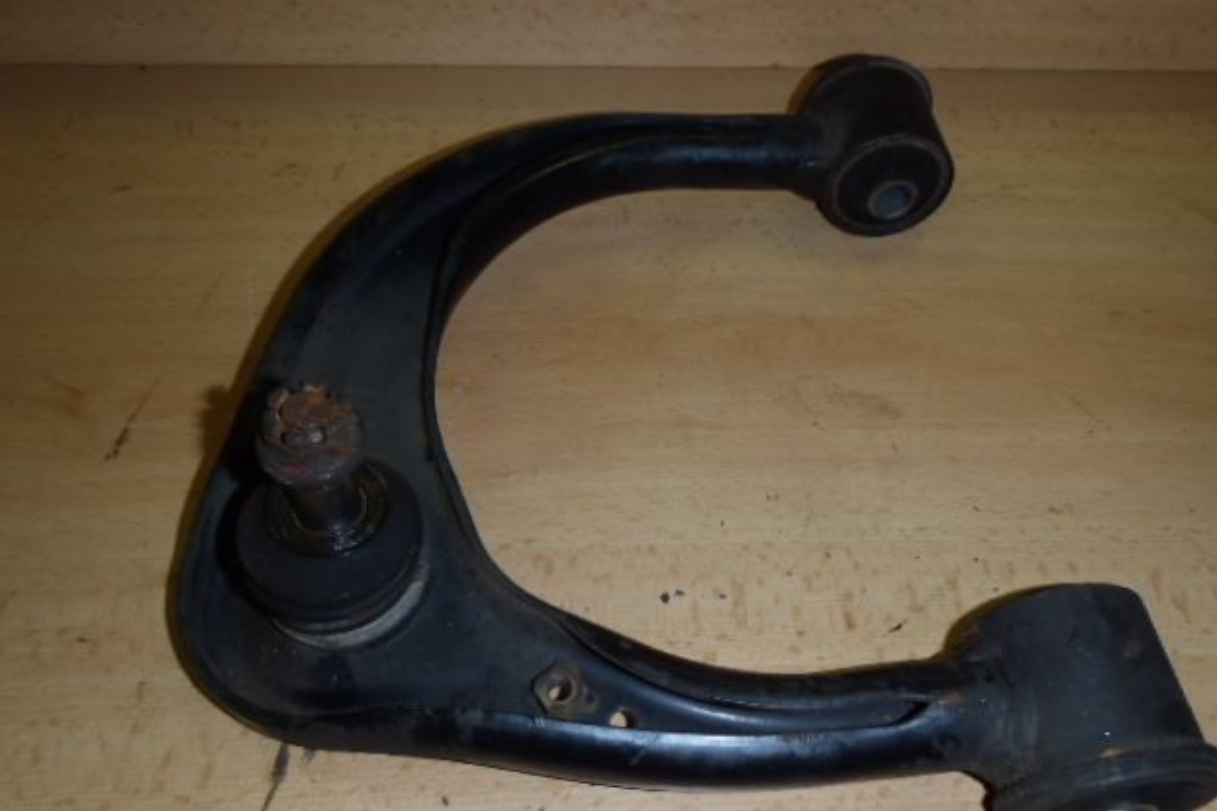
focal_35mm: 30
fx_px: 1014
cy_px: 449
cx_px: 625
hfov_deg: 61.9
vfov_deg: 43.5
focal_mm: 5
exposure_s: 1/30
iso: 100
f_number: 3.9
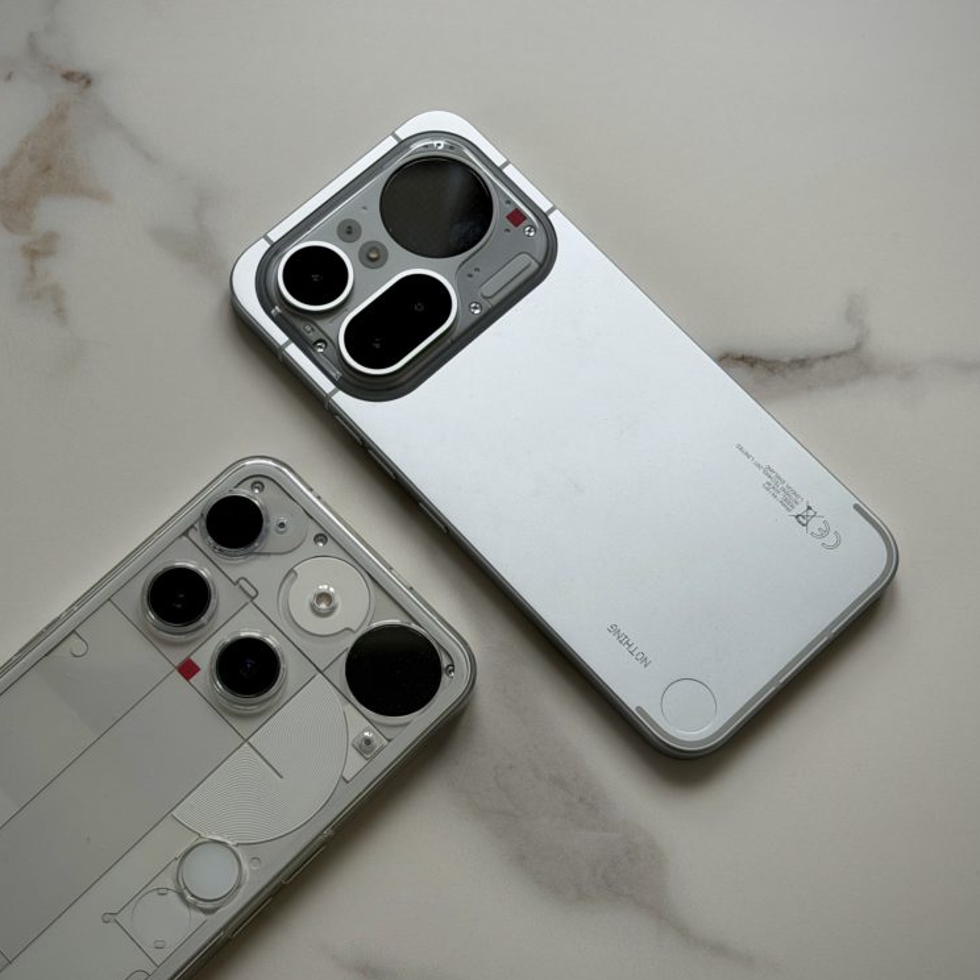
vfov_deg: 30.0
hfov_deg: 30.0
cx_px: 412
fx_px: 1826
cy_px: 493
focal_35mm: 57
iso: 64
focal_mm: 6.76
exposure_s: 1/300
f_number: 1.78
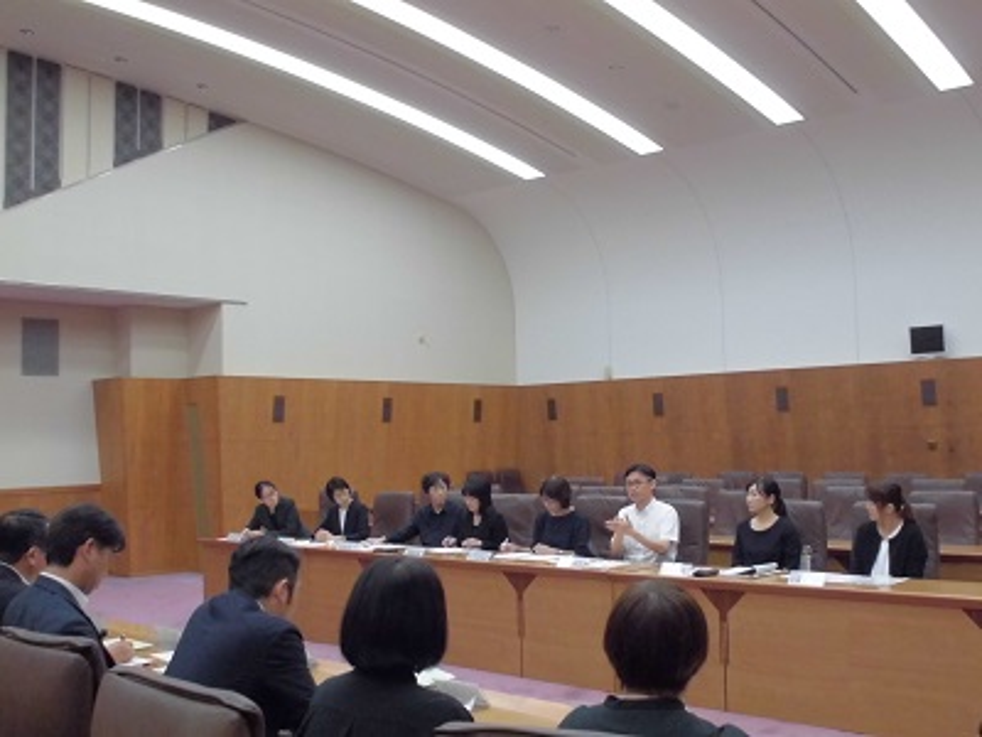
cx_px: 491
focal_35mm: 38
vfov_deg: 37.7
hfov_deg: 49.0
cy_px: 368
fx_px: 1078
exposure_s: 1/60
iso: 800
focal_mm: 6.9
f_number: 4.2
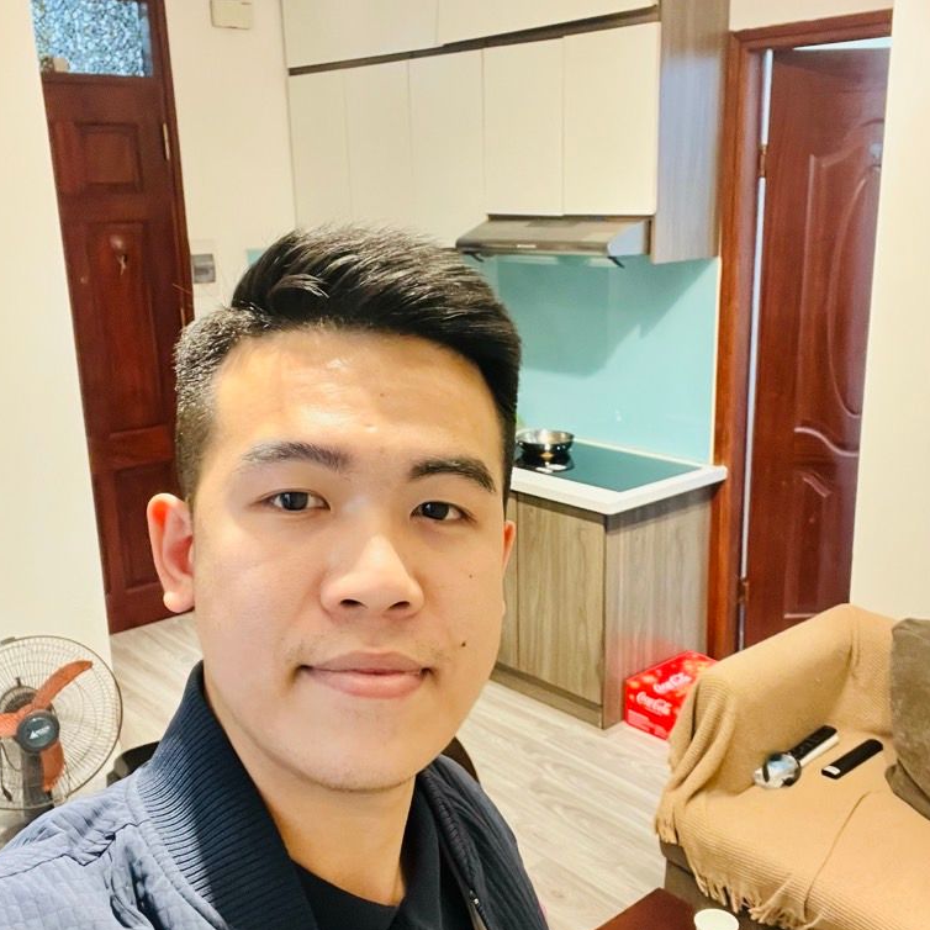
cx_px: 459
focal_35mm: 36
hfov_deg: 46.0
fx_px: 1094
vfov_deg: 46.0
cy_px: 492
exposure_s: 1/33
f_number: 2.2
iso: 400
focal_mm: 2.71
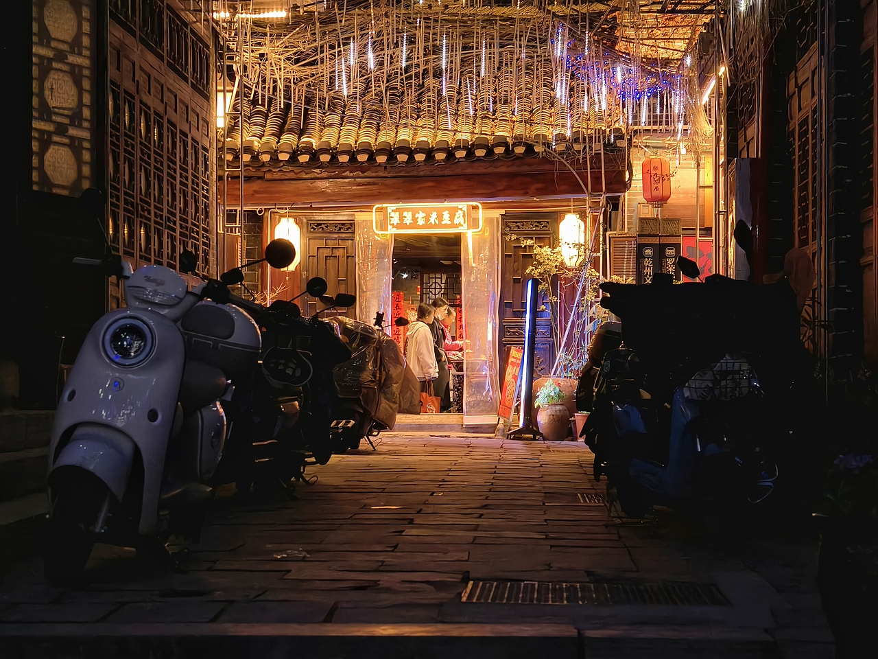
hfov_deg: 19.6
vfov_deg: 14.8
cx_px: 439
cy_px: 330
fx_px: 2536
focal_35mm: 100
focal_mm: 13.3
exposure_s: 1/59.9
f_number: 5.6
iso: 2066
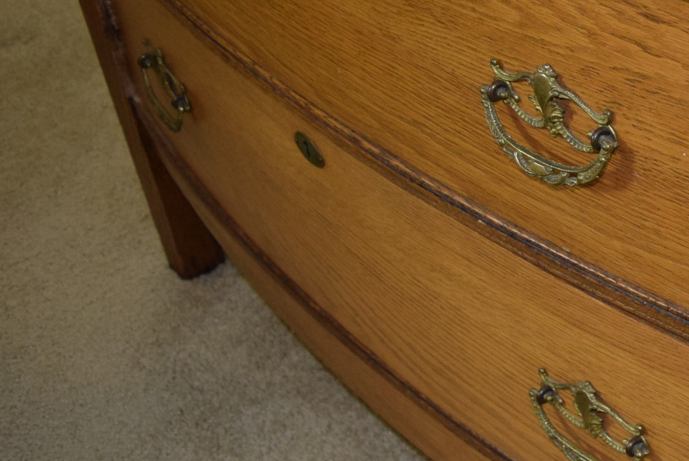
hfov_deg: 21.1
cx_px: 1018
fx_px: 1571
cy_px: 141
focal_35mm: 82
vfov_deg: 16.6
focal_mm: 18
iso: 800
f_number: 4
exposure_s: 1/60
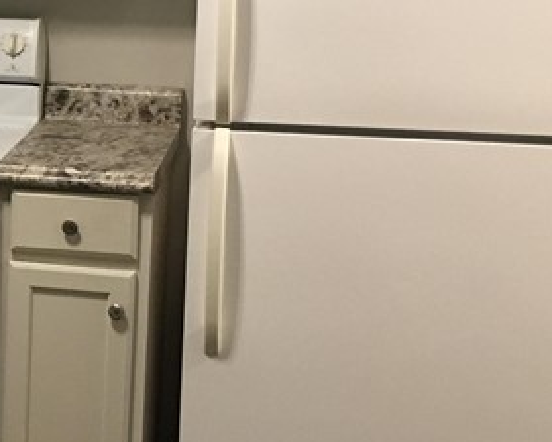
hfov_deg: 16.8
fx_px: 1683
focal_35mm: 103
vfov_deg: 14.9
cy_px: 110
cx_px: -289
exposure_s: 1/30
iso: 125
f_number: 2.2
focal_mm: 4.15
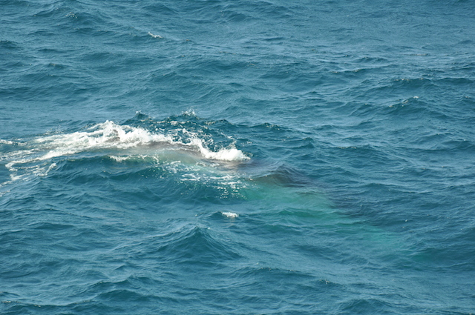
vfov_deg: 3.0
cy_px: 158
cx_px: 238
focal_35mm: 450
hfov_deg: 4.6
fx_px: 5930
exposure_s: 1/500
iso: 320
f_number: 5.6
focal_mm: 300
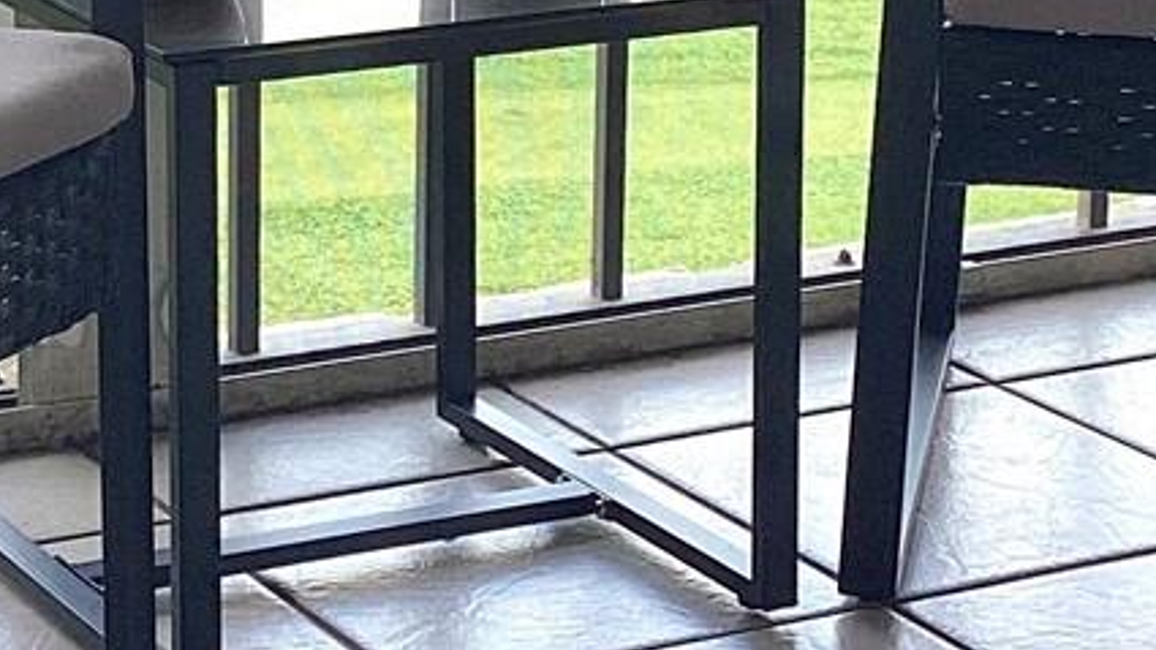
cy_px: -152
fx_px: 3893
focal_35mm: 127
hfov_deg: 16.8
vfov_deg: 9.4
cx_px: 337
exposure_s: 1/108
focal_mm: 3.3
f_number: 2.4
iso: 25
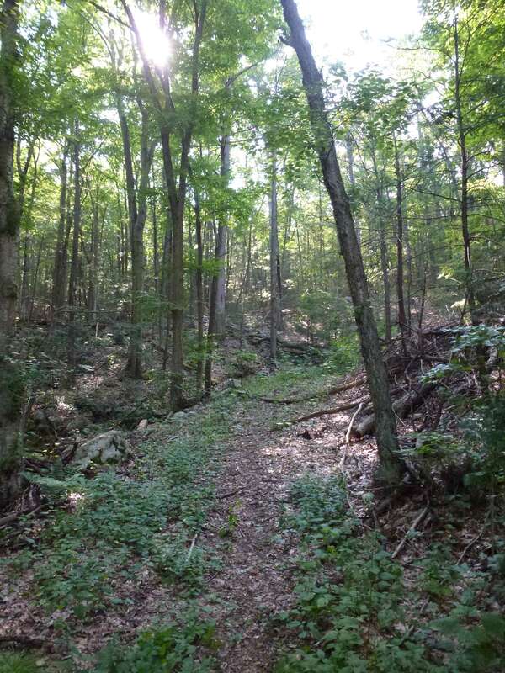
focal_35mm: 24
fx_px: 467
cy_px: 336
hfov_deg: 56.8
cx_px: 252
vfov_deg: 71.6
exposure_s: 1/60
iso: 400
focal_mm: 4.3
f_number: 3.3
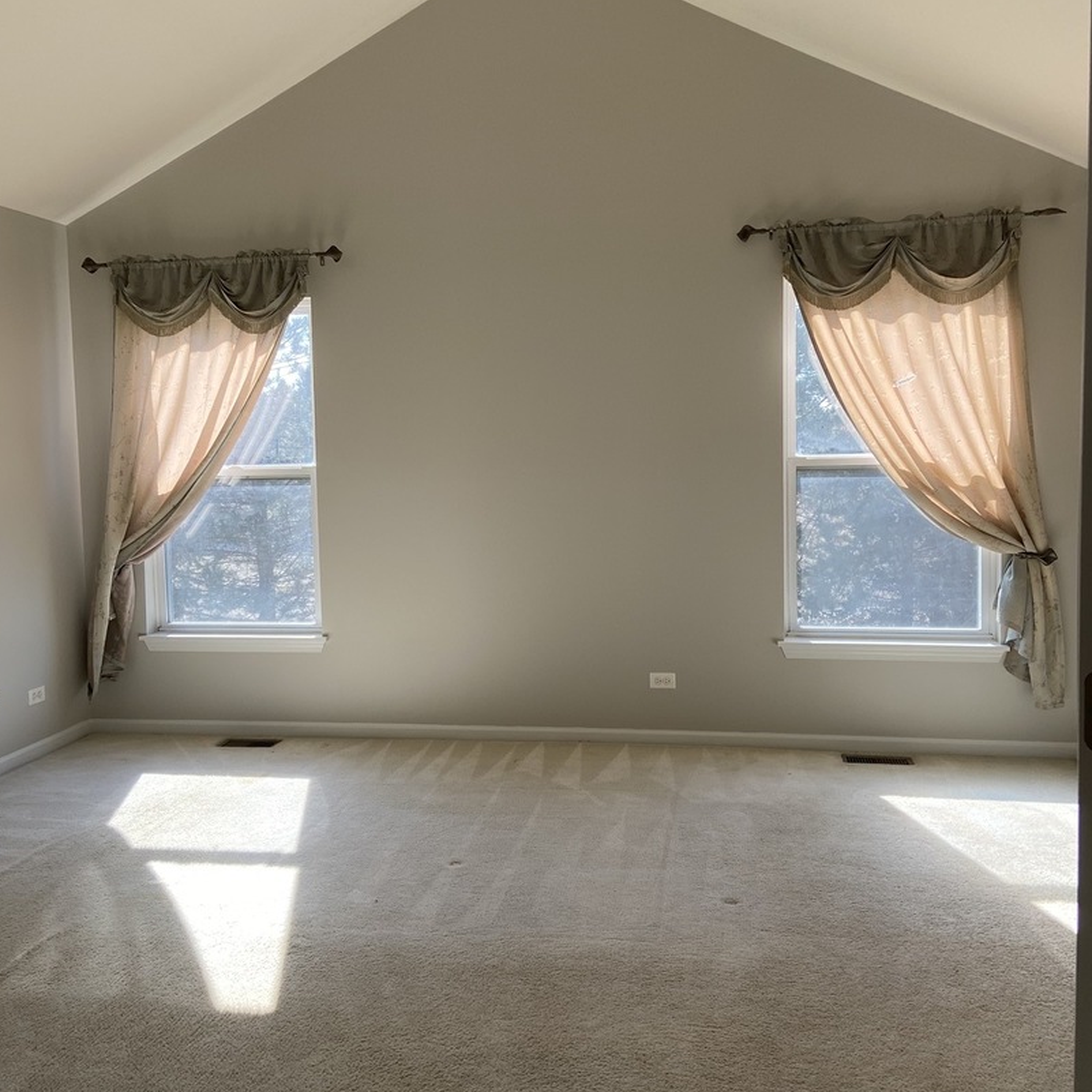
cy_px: 528
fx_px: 1106
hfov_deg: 52.5
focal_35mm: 31
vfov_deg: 52.5
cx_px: 543
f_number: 1.8
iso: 32
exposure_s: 1/262
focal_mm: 4.25
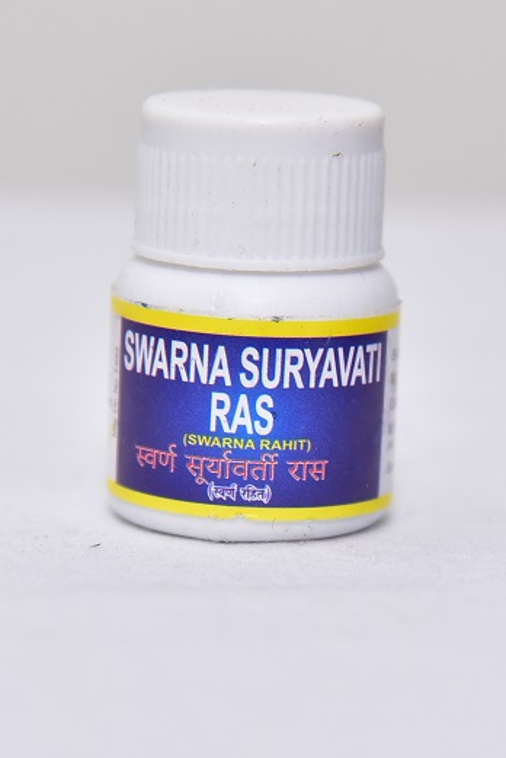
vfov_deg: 16.9
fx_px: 2548
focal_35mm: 121
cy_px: 381
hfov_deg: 11.3
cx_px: 253
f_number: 5
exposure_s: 1/200
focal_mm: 120
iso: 1600
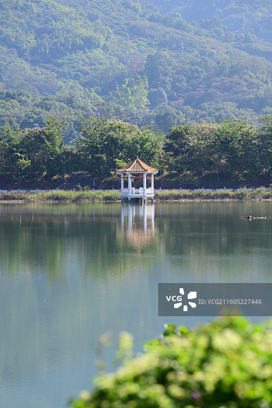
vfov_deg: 10.3
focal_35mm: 200
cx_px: 136
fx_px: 2267
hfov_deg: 6.9
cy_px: 204
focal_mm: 200
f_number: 8
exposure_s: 1/200
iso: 160
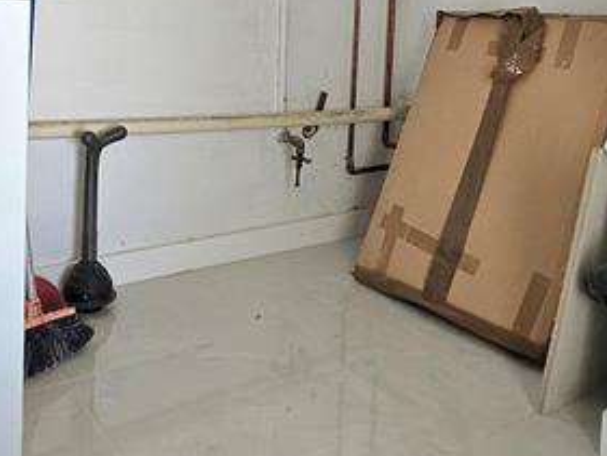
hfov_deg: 49.2
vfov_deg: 36.0
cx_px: 197
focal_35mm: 37
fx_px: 649
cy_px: 32
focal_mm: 2.2
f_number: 2.2
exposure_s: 1/60.2
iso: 200
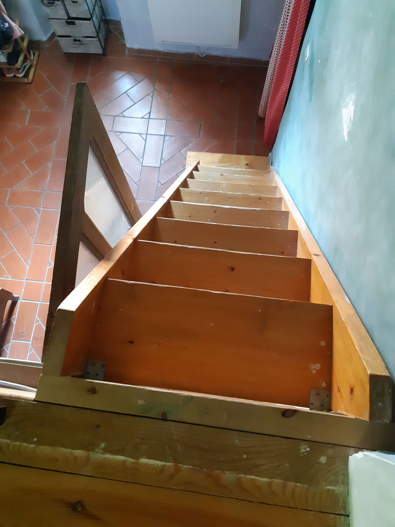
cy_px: 264
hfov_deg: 53.1
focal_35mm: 26
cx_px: 198
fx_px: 396
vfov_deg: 67.3
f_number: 1.7
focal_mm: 3.93
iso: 640
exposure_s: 1/20
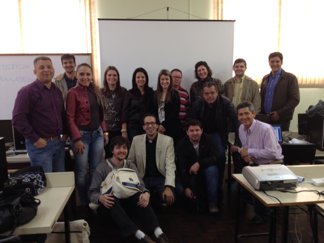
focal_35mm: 35
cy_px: 122
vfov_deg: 40.7
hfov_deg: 52.6
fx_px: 328
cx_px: 162
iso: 80
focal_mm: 4.28
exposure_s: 1/24
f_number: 2.4
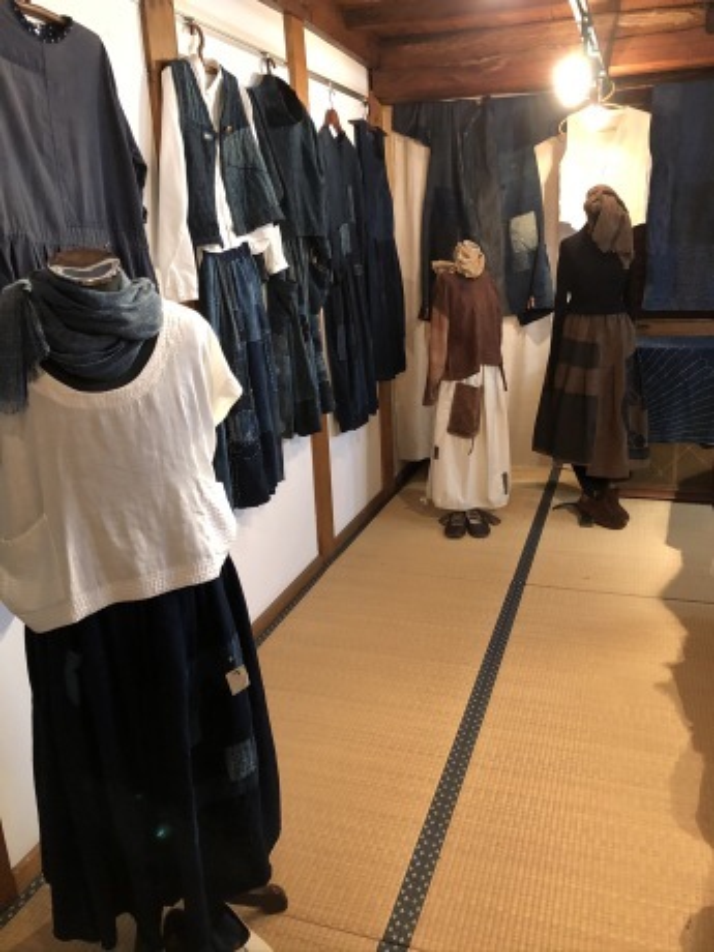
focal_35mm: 28
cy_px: 476
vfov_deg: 63.4
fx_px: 770
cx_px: 357
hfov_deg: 49.7
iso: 100
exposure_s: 1/11
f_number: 1.8
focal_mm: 3.99
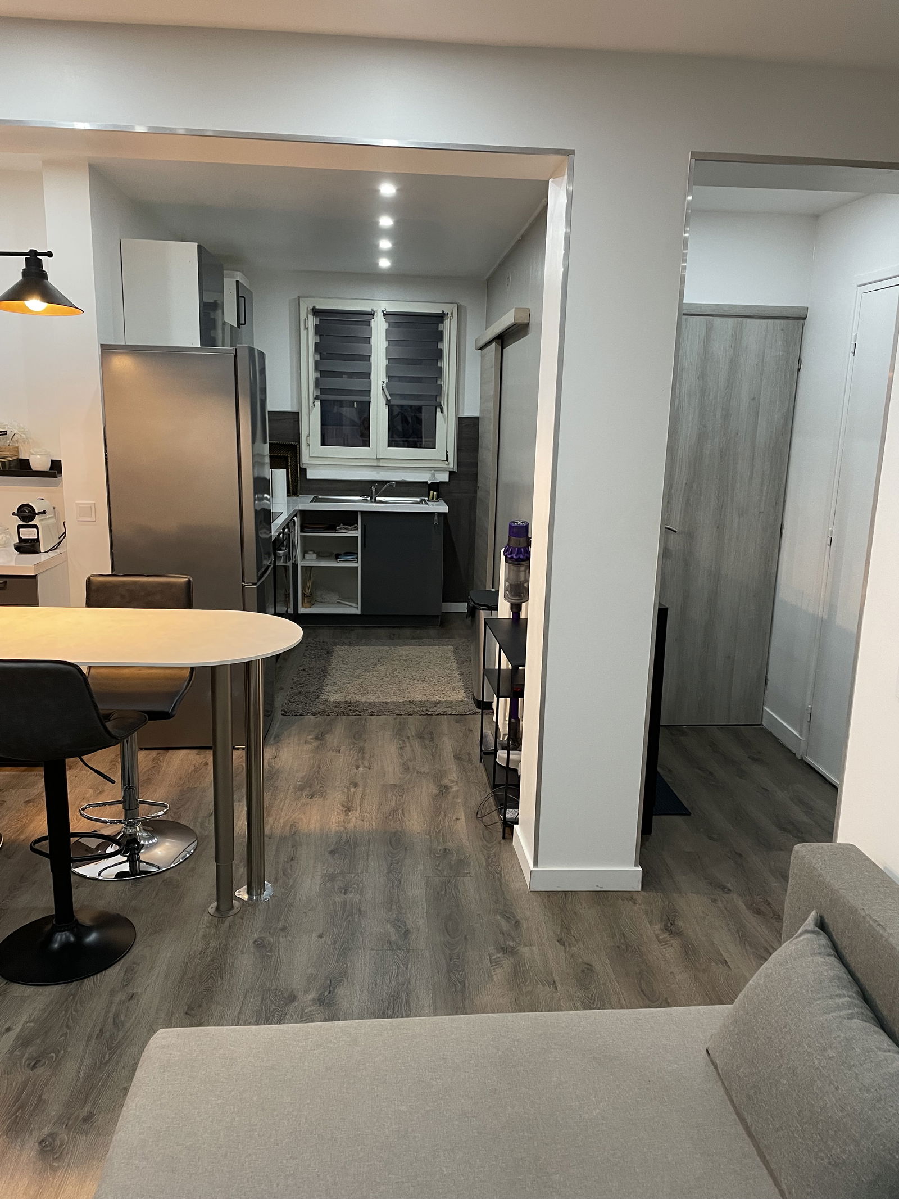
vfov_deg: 67.3
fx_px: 900
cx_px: 450
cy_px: 600
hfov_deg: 53.1
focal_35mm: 26
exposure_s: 1/50
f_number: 1.6
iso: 250
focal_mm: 4.2
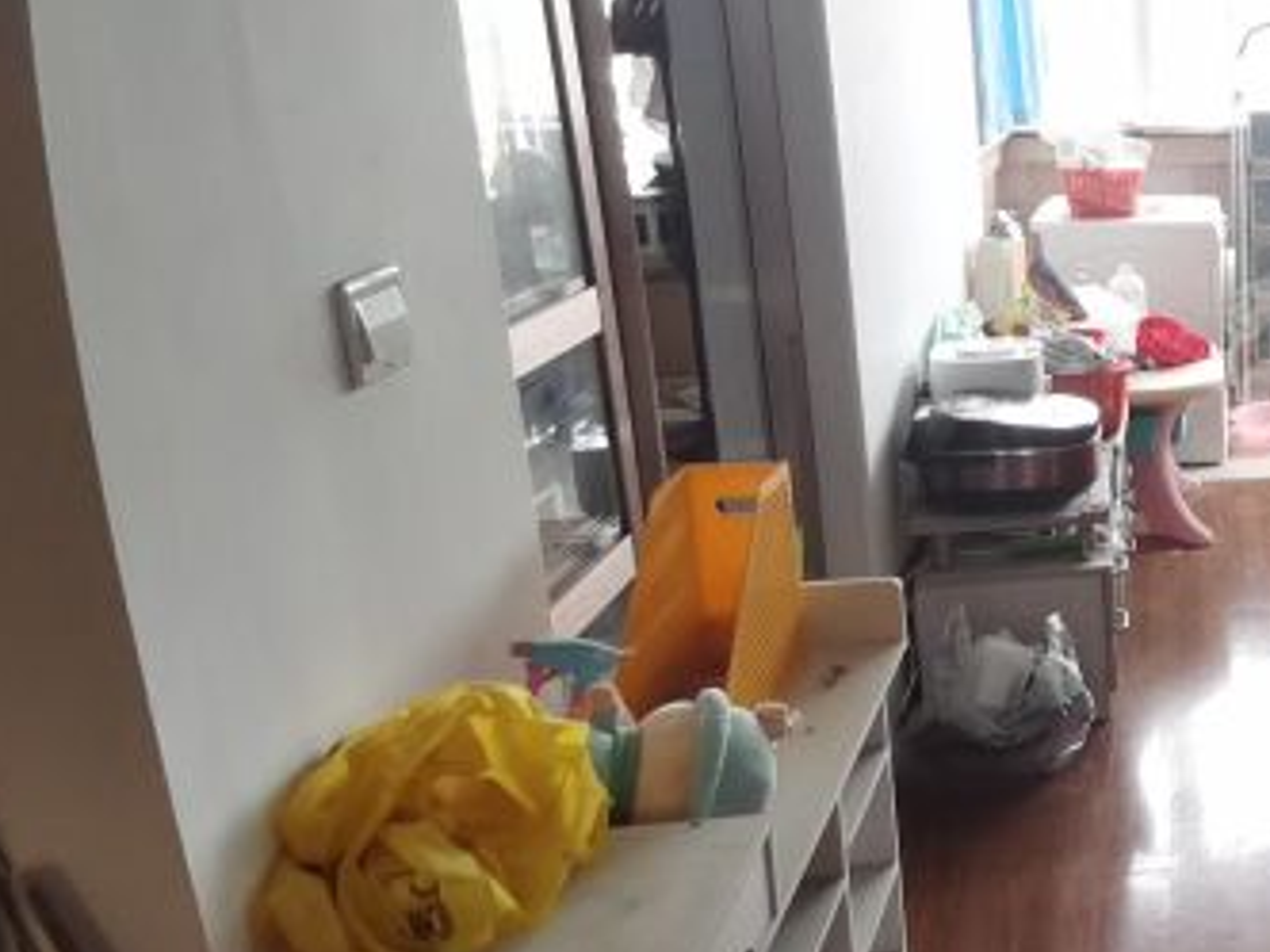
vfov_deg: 34.9
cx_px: 1511
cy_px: 344
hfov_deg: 36.0
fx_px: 1504
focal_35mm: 41
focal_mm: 1.78
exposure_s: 1/50
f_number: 2.4
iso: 80
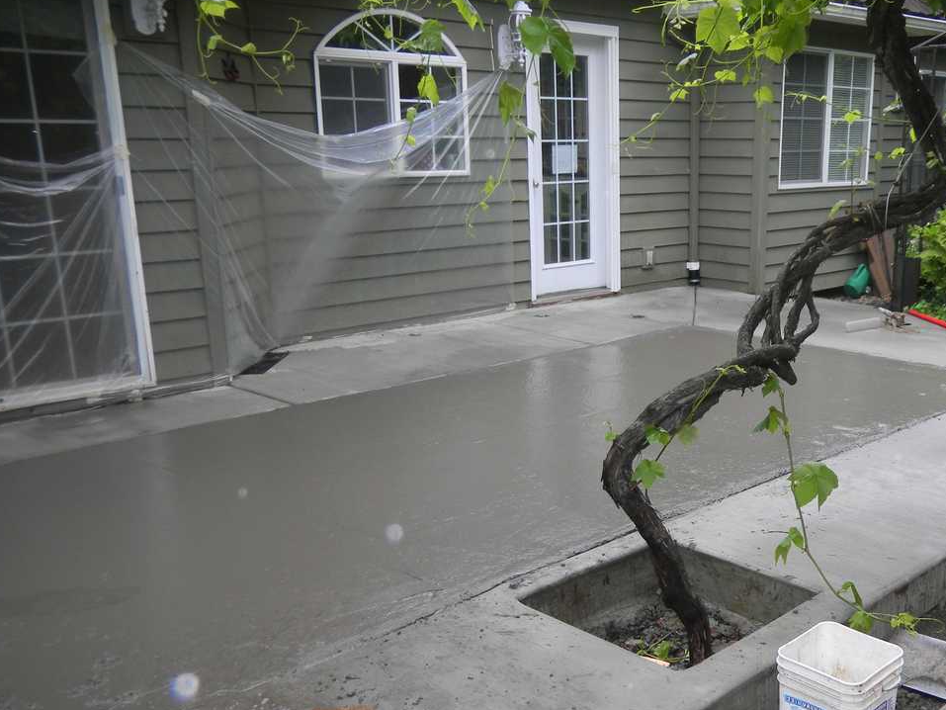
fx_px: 1066
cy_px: 432
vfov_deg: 36.7
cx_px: 647
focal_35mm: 39
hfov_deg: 46.9
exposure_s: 1/30
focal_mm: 5
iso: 80
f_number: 3.9
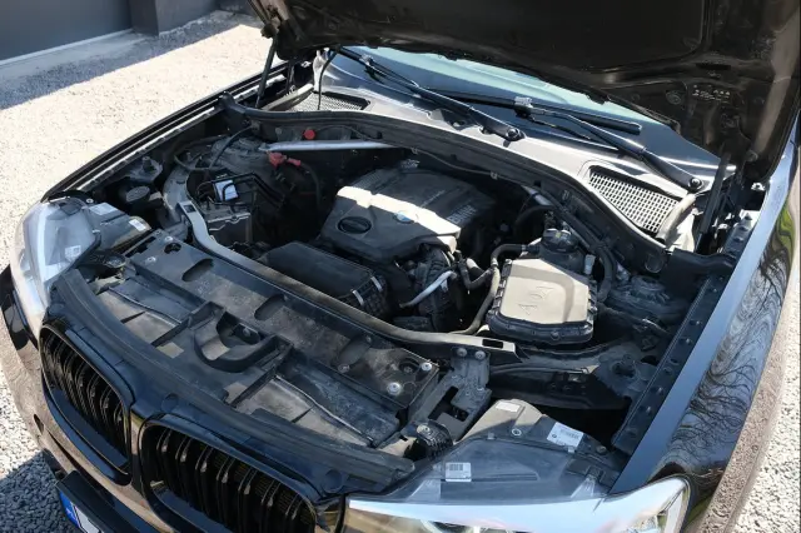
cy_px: 266
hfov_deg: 67.4
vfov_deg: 47.9
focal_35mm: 27
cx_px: 400
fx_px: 600
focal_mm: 18
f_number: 4.5
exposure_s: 1/170
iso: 320
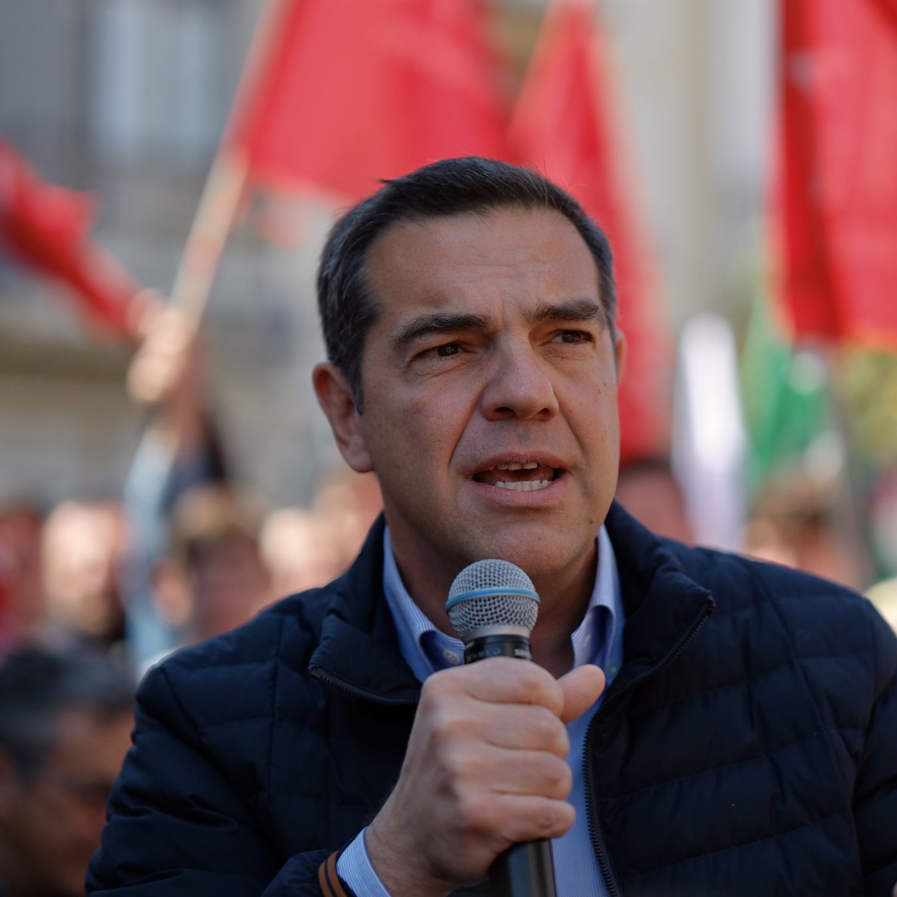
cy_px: 448
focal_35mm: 108
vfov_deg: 16.1
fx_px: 3166
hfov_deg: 16.1
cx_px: 578
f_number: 1.2
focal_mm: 56
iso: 200
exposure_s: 1/6400
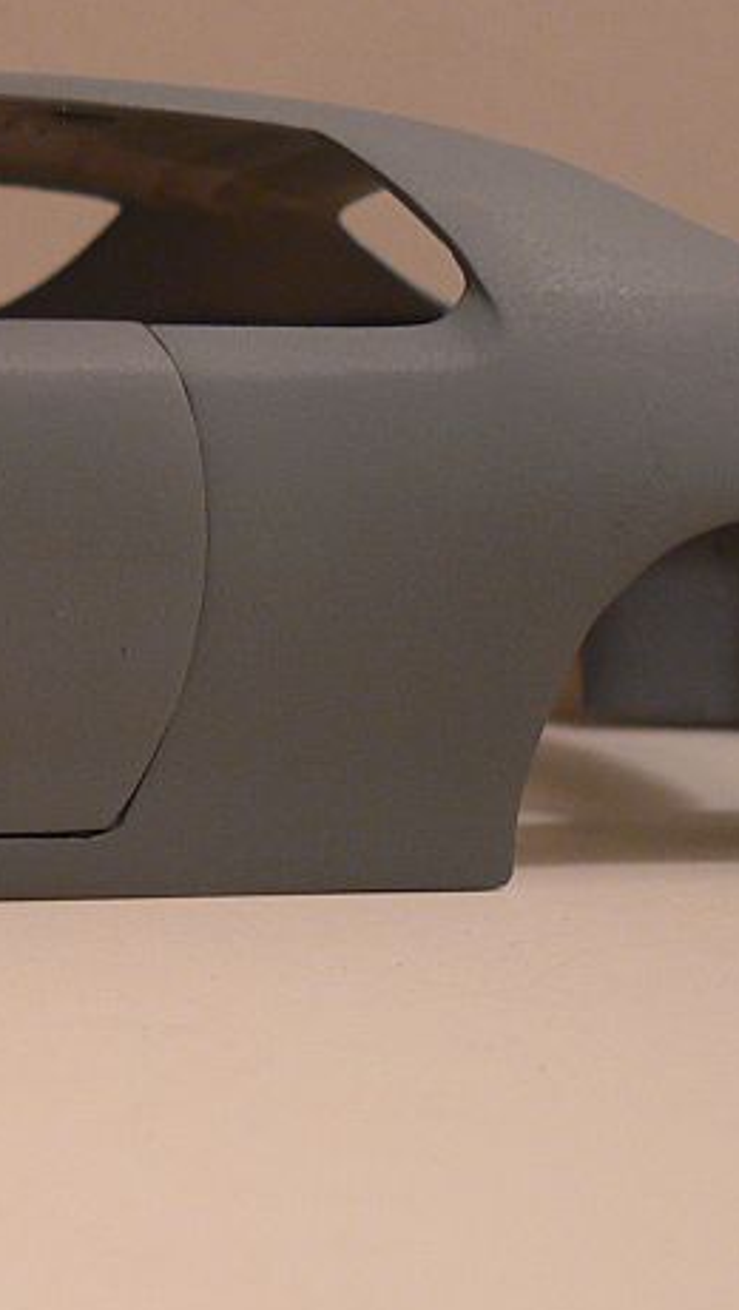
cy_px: 727
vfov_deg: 31.0
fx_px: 2364
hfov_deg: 17.0
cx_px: -153
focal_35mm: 68
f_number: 2.8
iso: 125
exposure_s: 1/30
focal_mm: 6
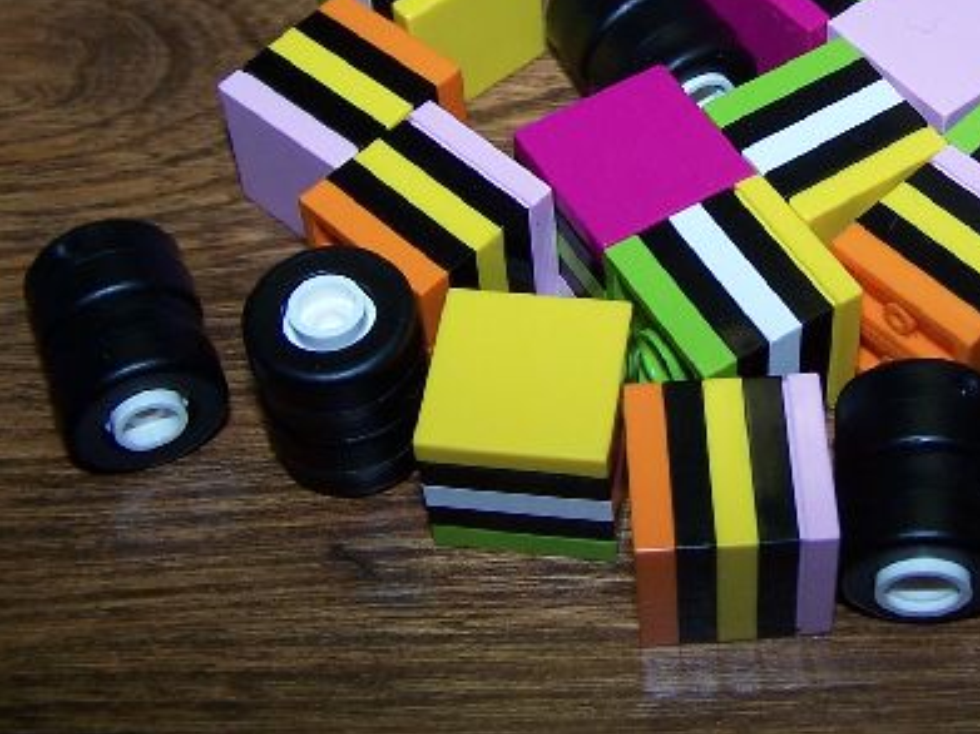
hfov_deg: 24.8
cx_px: 827
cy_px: 120
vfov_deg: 18.9
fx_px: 2179
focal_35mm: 77
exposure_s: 1/60
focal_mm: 6.3
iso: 80
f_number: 2.8
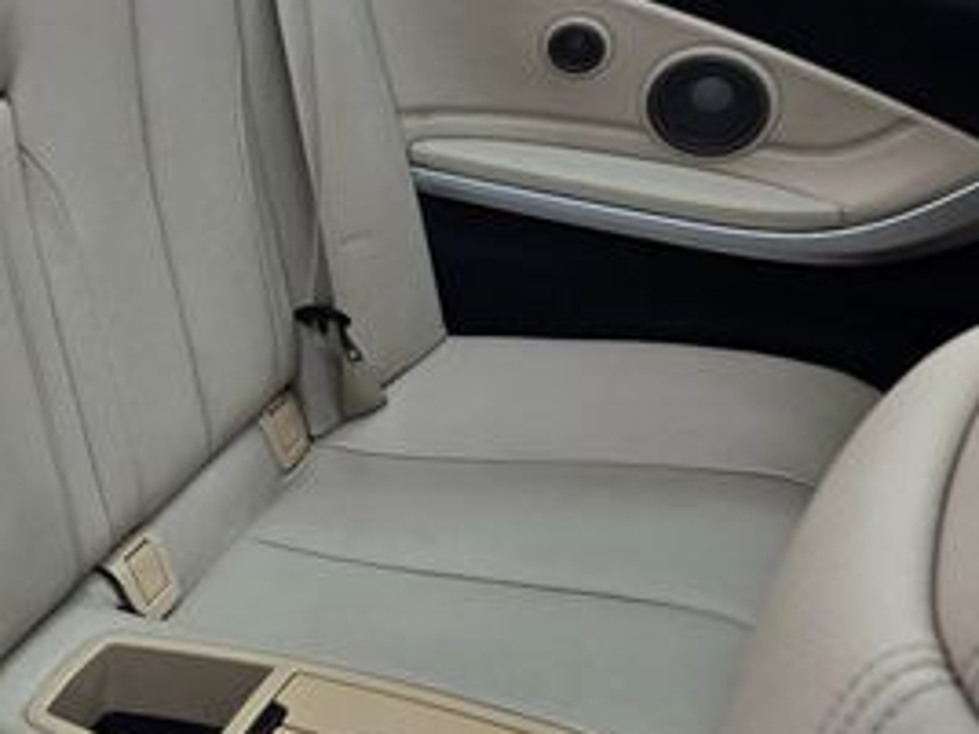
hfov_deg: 32.1
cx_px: -4
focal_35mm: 55
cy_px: 347
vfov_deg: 26.6
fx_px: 1555
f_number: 1.8
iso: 50
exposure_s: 1/120
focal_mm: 5.4
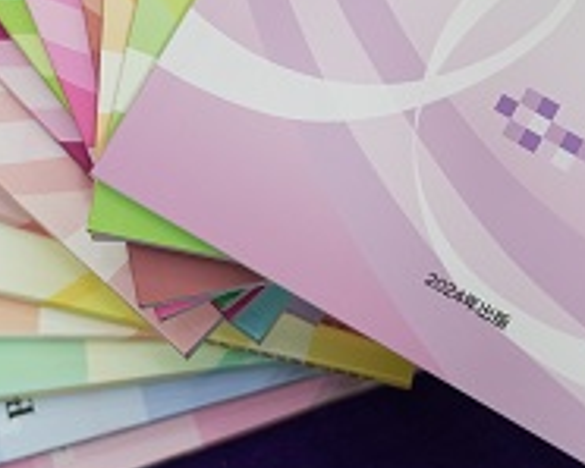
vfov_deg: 12.8
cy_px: -80
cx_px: 263
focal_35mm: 118
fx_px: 2044
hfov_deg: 16.3
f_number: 3.2
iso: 500
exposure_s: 1/100
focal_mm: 37
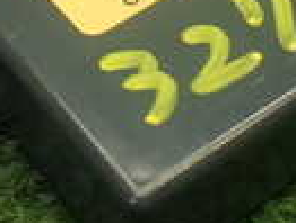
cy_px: -86
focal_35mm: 137
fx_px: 1175
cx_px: 111
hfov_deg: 14.3
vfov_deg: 10.6
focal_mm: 5.4
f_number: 2.3
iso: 400
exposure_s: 1/125
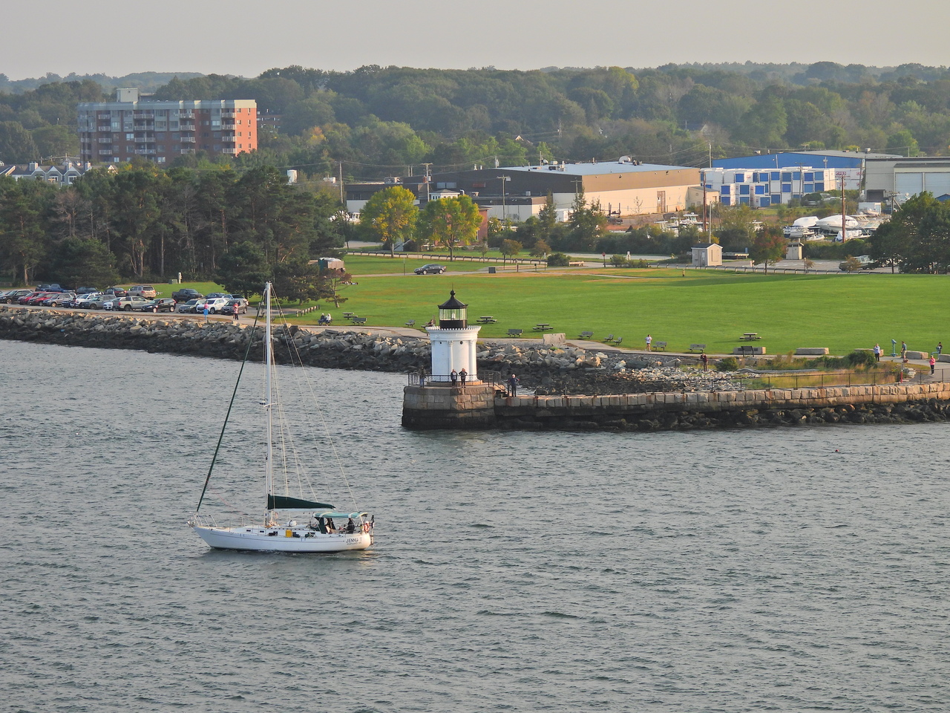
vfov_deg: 9.9
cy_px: 356
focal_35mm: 150
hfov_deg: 13.2
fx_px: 4117
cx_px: 475
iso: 100
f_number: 4.5
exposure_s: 1/400
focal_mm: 26.8
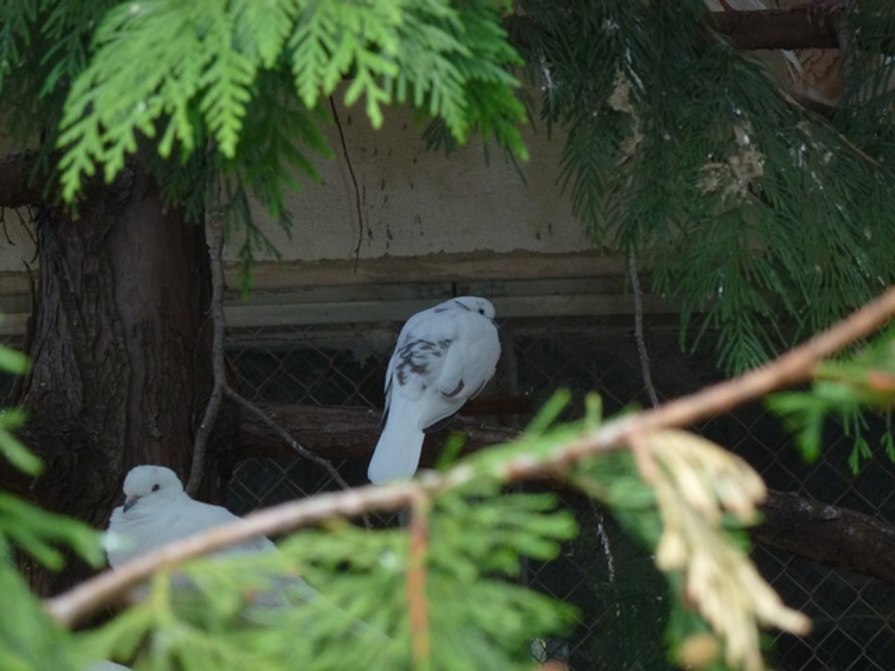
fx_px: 3387
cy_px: 336
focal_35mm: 131
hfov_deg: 15.1
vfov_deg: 11.3
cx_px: 448
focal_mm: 23.4
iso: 250
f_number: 5.2
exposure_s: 1/60
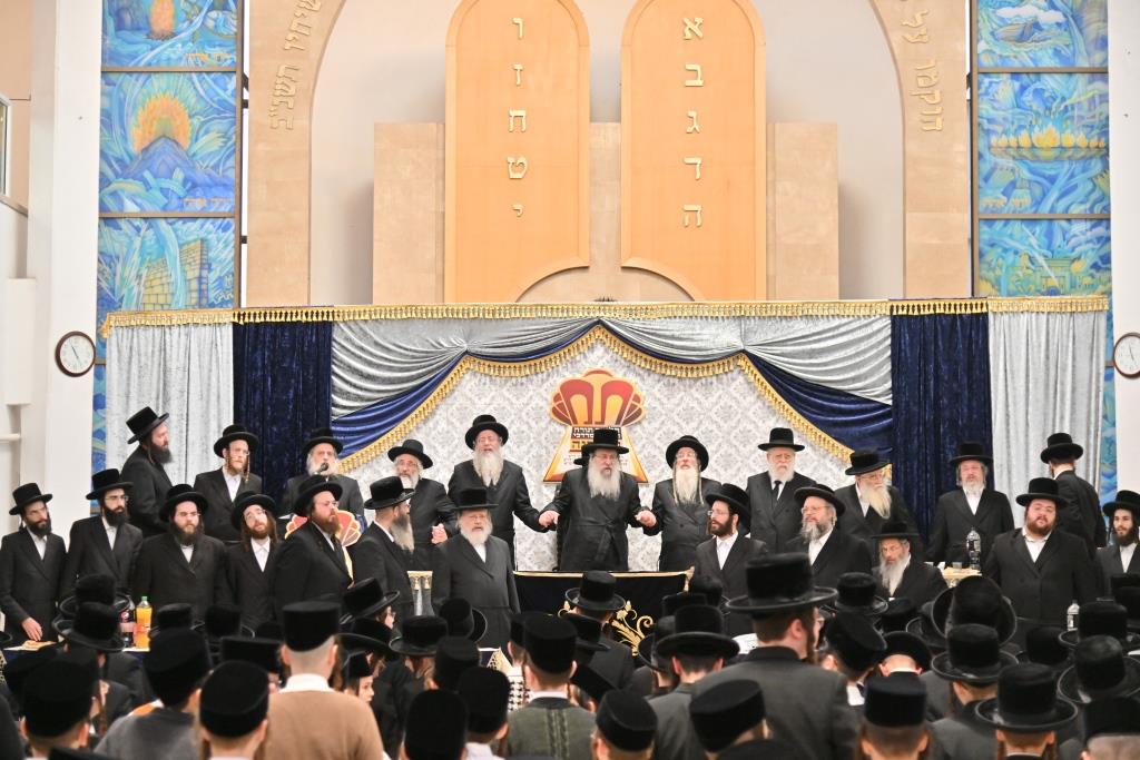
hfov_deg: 30.5
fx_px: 2090
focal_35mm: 66
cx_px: 570
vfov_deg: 20.6
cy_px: 380
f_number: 4
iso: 1600
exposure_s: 1/400
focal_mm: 66
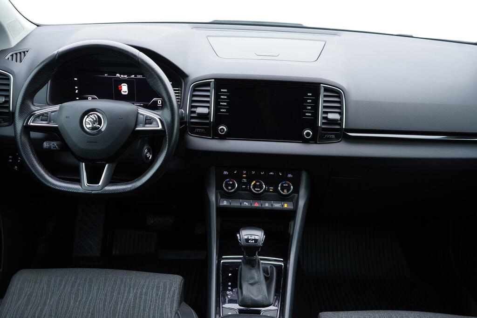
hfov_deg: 53.1
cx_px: 238
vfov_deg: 36.9
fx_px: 477
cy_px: 159
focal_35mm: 36
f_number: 2.8
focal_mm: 24
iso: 250
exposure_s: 1/40
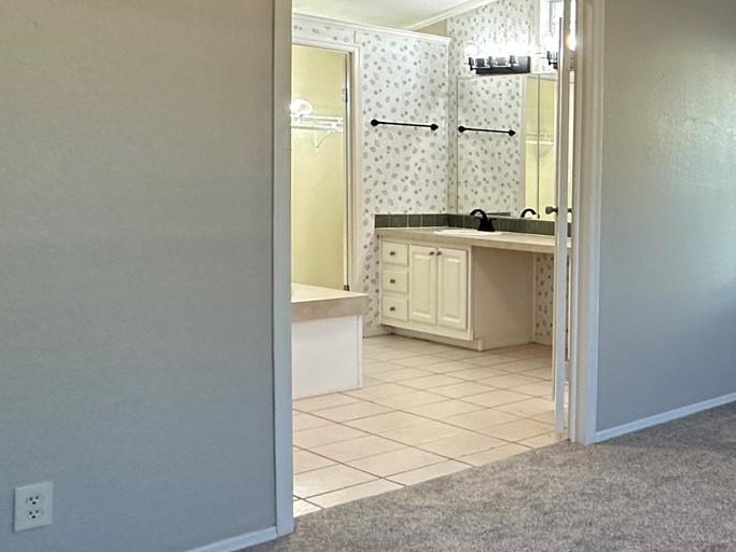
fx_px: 893
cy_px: 239
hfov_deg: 35.2
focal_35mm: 42
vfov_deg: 34.3
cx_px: 887
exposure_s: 1/120
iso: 250
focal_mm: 2.22
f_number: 2.2
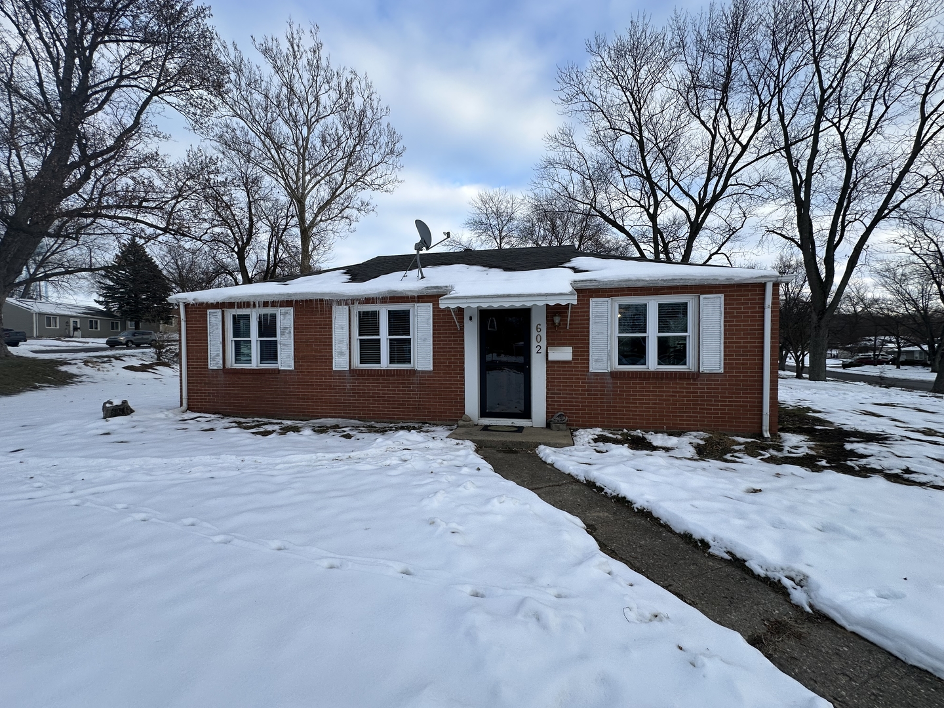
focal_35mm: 14
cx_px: 472
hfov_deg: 102.1
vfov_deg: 85.7
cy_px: 354
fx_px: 382
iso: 40
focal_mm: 2.22
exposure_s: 1/485
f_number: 2.2
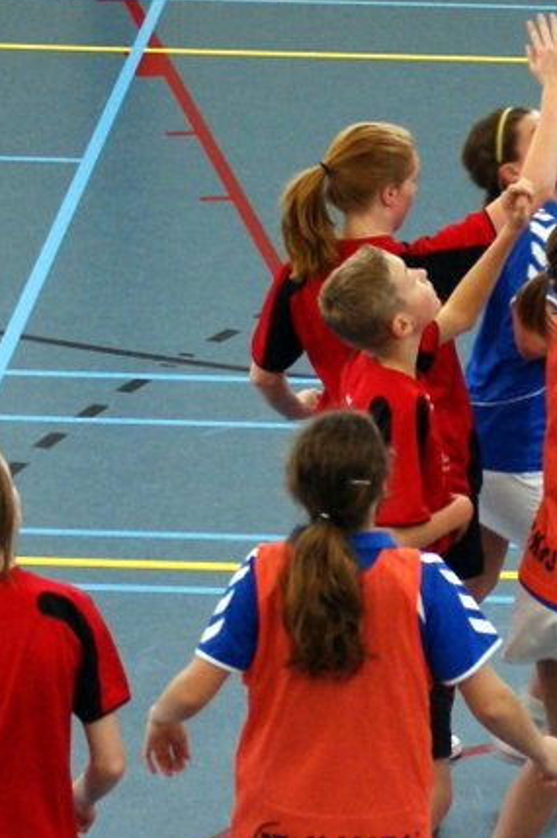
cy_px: 350
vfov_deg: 16.3
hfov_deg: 10.8
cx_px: 401
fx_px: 2931
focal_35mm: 126
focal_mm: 30
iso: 400
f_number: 3.2
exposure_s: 1/125
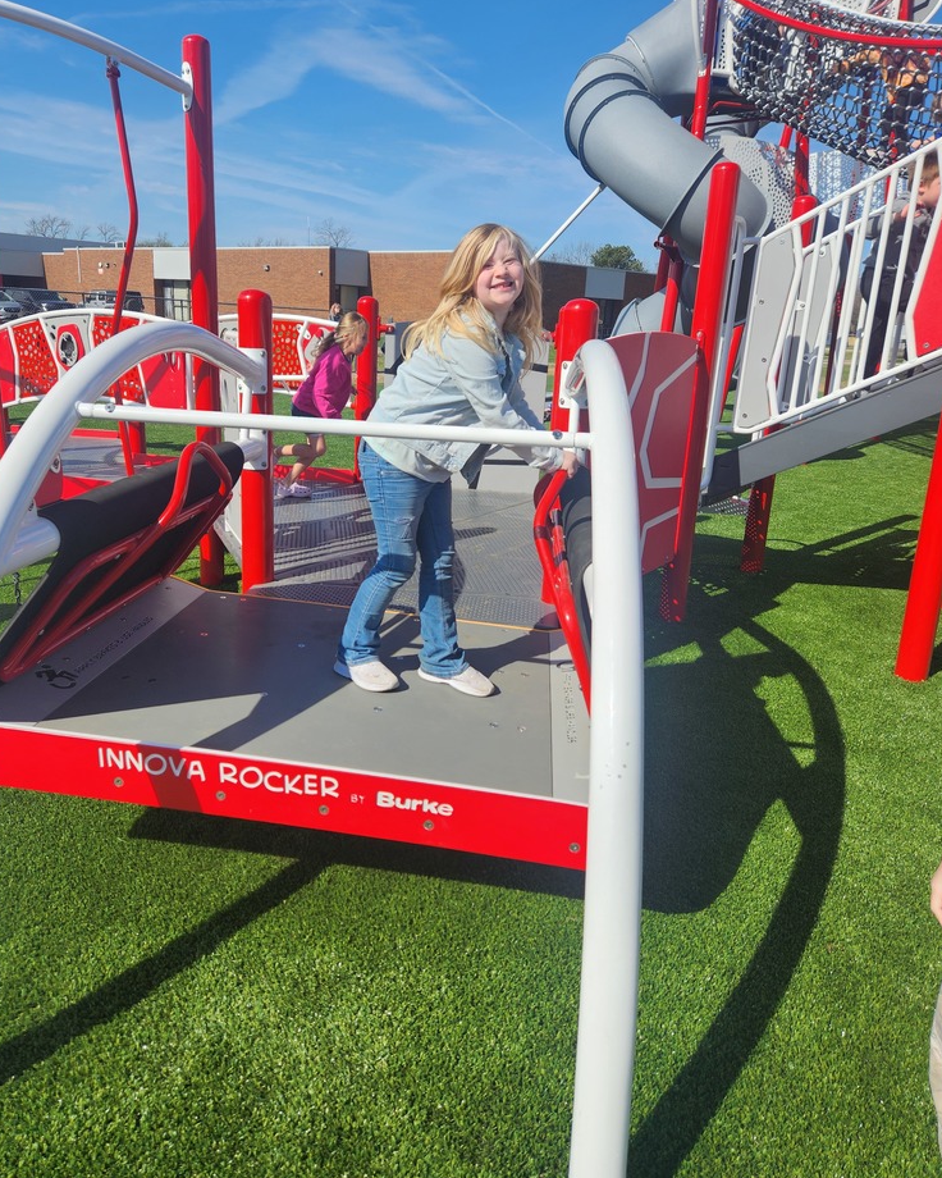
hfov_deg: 56.8
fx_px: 871
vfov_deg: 68.0
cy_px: 544
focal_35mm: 25
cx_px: 454
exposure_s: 1/2607
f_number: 1.8
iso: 20
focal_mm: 5.4
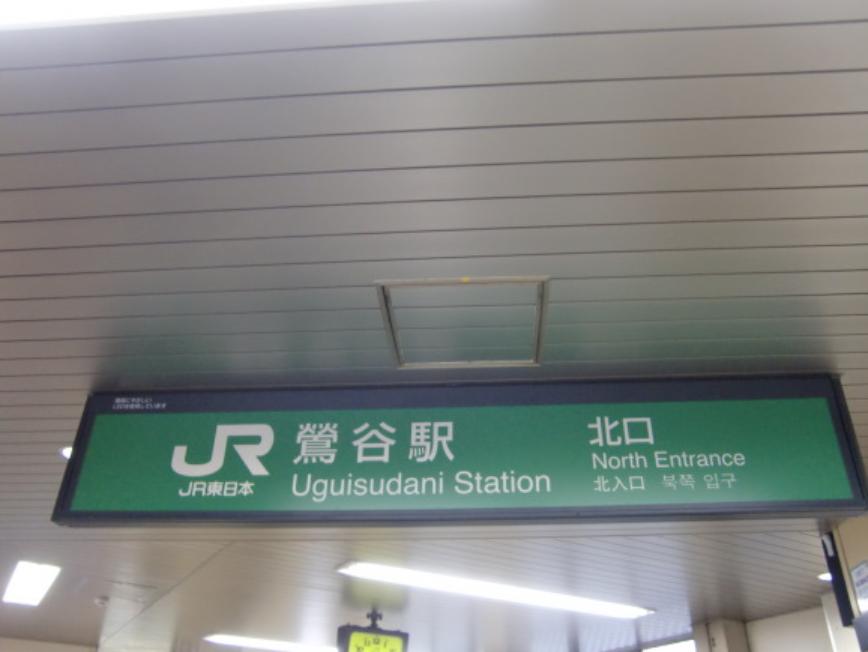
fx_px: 778
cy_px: 358
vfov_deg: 45.4
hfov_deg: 58.3
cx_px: 449
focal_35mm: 31
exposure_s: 1/60
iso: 320
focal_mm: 4.9
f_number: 2.6
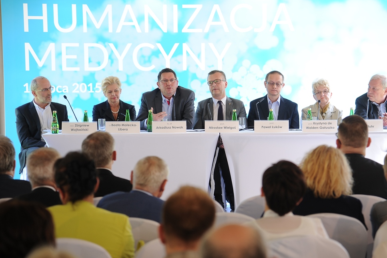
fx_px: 1418
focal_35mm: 132
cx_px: 206
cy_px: 131
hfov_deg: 15.5
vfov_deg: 10.4
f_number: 5
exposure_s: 1/100
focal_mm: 120
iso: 500
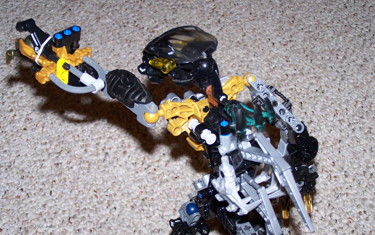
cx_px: 188
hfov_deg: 30.2
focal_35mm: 68
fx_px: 695
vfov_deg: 19.1
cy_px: 132
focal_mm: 10.7
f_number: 3.2
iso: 80
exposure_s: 1/60
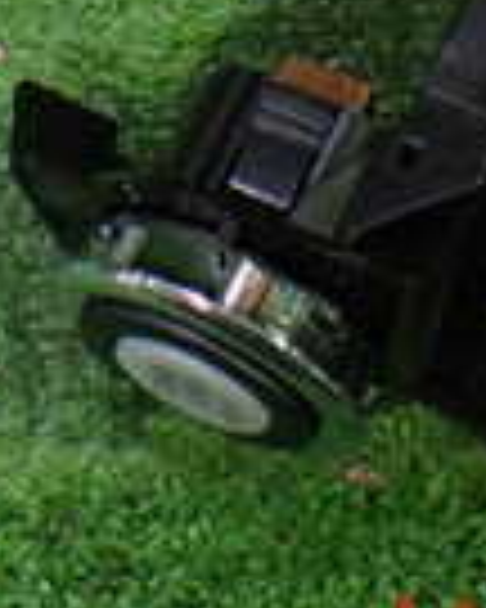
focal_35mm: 130
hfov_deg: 11.8
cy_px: -315
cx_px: 63
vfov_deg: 13.9
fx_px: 2337
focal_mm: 5.4
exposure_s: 1/80
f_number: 2.3
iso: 800
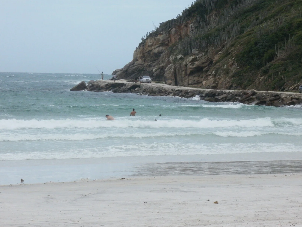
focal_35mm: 144
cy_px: 93
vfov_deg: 10.3
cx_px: 166
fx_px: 1256
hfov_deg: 13.7
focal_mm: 21.2
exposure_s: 1/800
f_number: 8.3
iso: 200
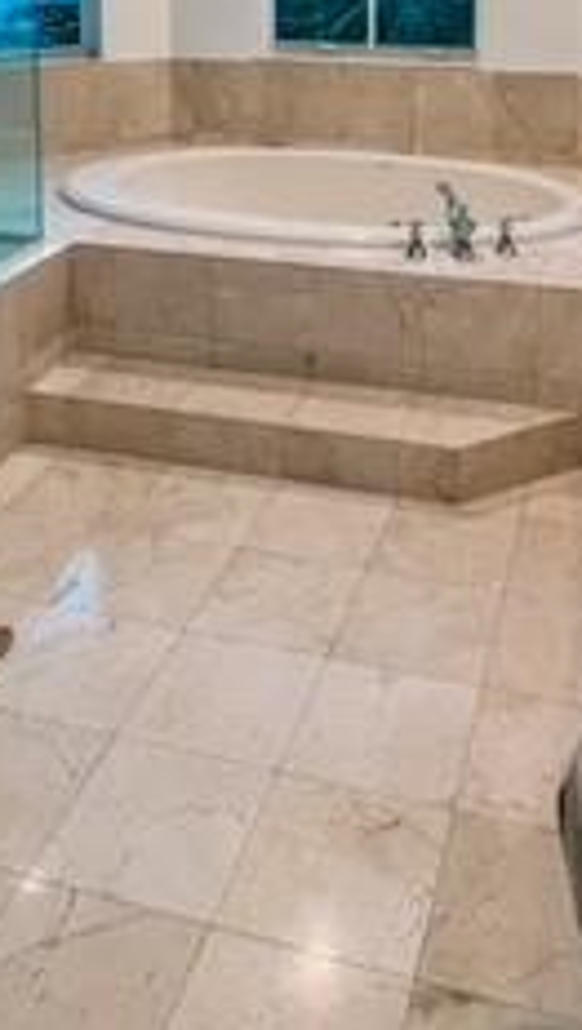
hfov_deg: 30.5
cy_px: 49
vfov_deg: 45.2
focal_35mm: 39
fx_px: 1067
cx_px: 329
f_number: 1.8
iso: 160
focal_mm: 1.57
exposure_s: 1/120
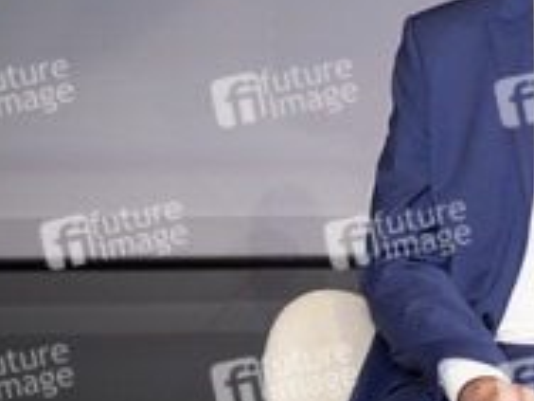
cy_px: 165
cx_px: 606
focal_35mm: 90
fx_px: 1388
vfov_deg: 16.4
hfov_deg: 20.6
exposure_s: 1/160
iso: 2000
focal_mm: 39
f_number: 5
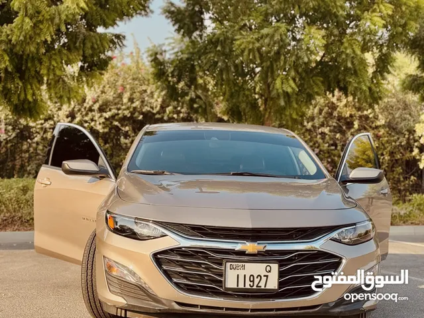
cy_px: 159
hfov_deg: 39.7
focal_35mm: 48
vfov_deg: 30.3
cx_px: 212
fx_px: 588
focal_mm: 6.76
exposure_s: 1/1263
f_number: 1.78
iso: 64
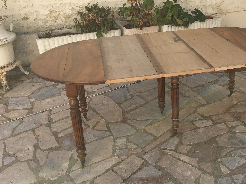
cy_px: 70
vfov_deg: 35.8
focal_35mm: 40
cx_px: 167
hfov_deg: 46.0
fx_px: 284
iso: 25
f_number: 2.2
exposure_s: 1/754
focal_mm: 4.15
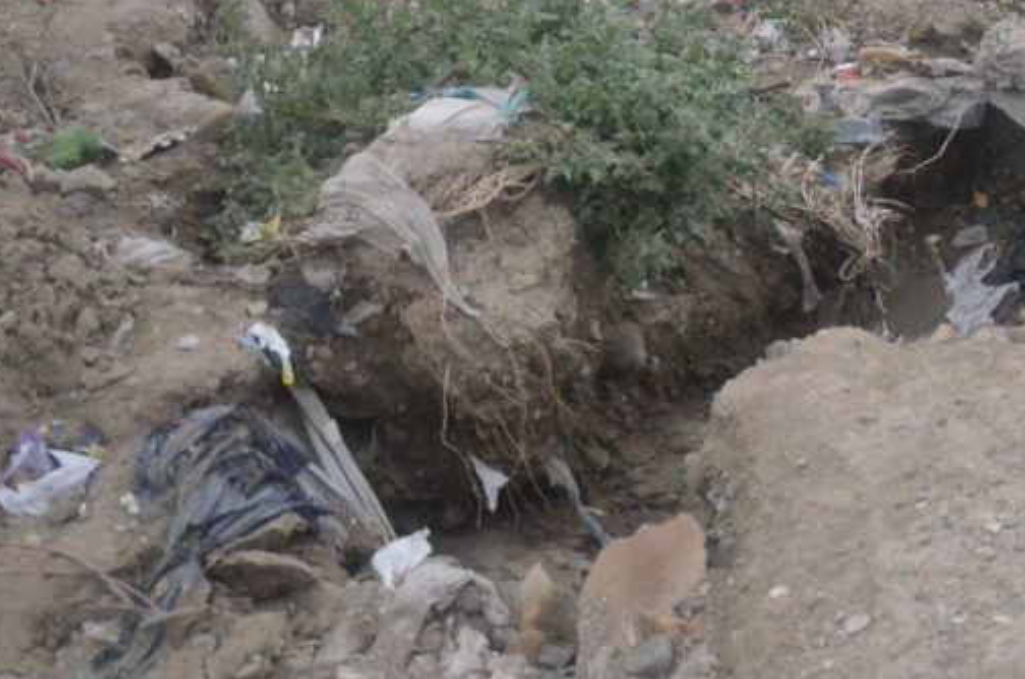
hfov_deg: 29.2
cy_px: 51
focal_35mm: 67
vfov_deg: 19.8
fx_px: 1904
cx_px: 866
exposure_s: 1/3200
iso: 4000
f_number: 3.8
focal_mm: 22
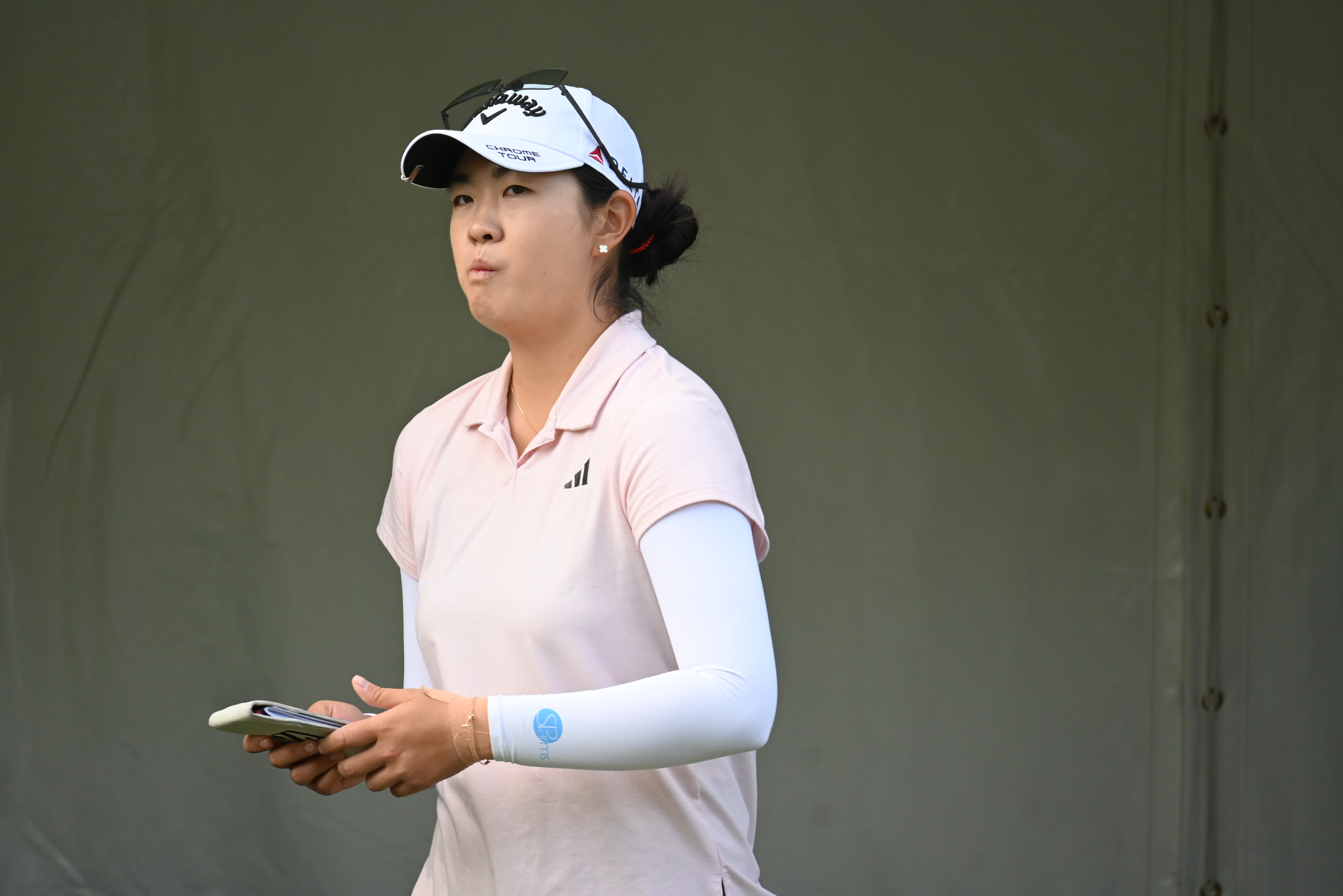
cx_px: 672
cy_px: 448
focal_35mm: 375
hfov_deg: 5.5
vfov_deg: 3.7
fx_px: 13988
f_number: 6.3
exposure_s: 1/400
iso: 560
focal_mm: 250
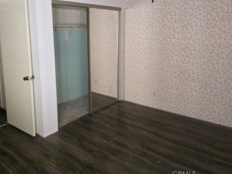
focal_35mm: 29
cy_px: 68
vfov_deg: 47.9
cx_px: 91
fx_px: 194
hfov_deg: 61.1
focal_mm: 6.3
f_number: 1.7
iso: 640
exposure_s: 1/120
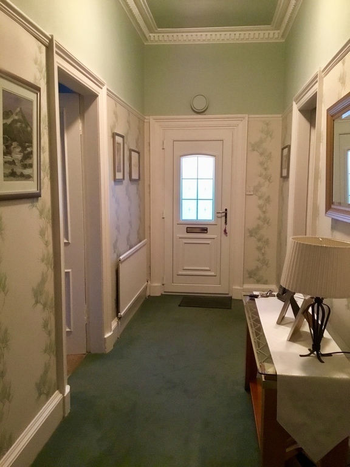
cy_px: 234
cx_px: 175
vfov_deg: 58.4
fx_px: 418
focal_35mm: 31
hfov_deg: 45.4
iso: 320
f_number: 2.4
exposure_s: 1/17
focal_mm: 3.3
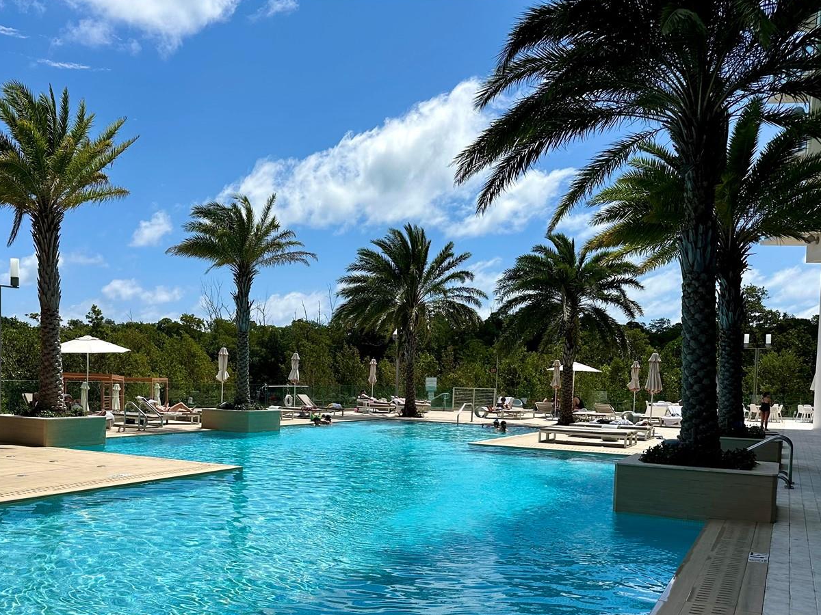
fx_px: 759
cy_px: 405
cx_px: 289
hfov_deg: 55.9
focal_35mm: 32
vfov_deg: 43.6
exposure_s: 1/8197
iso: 80
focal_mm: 6.86
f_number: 1.78
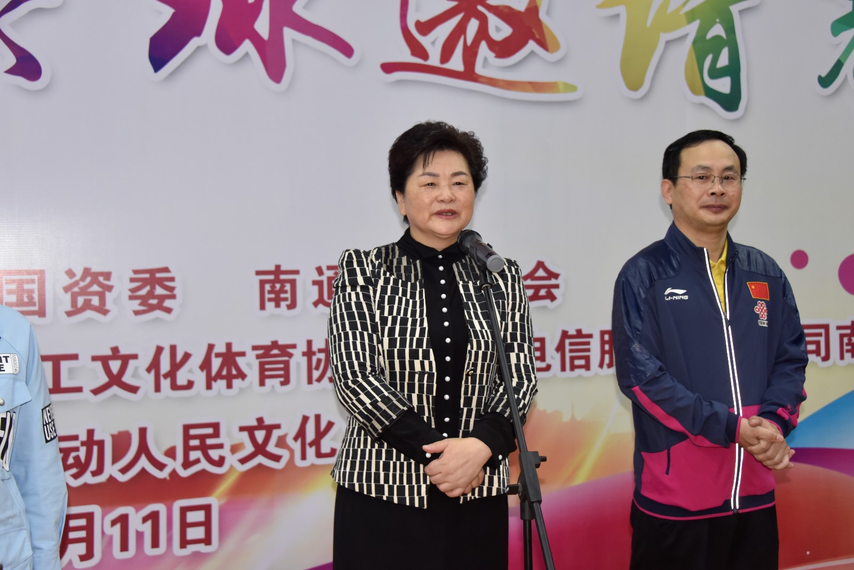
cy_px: 285
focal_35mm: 52
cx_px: 427
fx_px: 1234
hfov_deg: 38.2
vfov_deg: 26.0
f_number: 4.5
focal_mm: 52
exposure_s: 1/60
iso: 2000
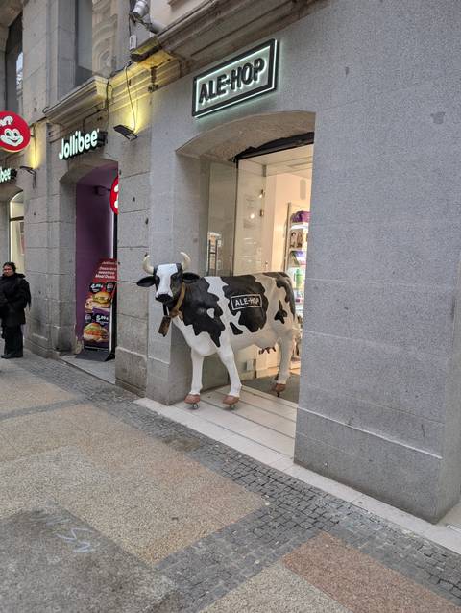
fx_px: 425
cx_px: 230
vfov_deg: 71.5
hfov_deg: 56.9
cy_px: 306
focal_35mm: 24
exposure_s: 1/100
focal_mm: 6.9
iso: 36
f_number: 1.68
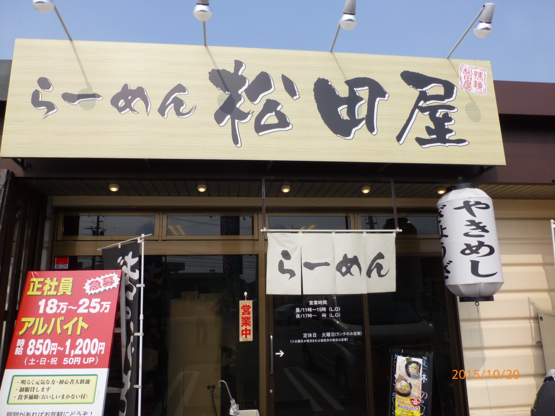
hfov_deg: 71.6
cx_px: 278
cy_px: 208
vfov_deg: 56.8
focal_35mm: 24
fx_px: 385
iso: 100
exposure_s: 1/1000
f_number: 4
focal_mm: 4.3
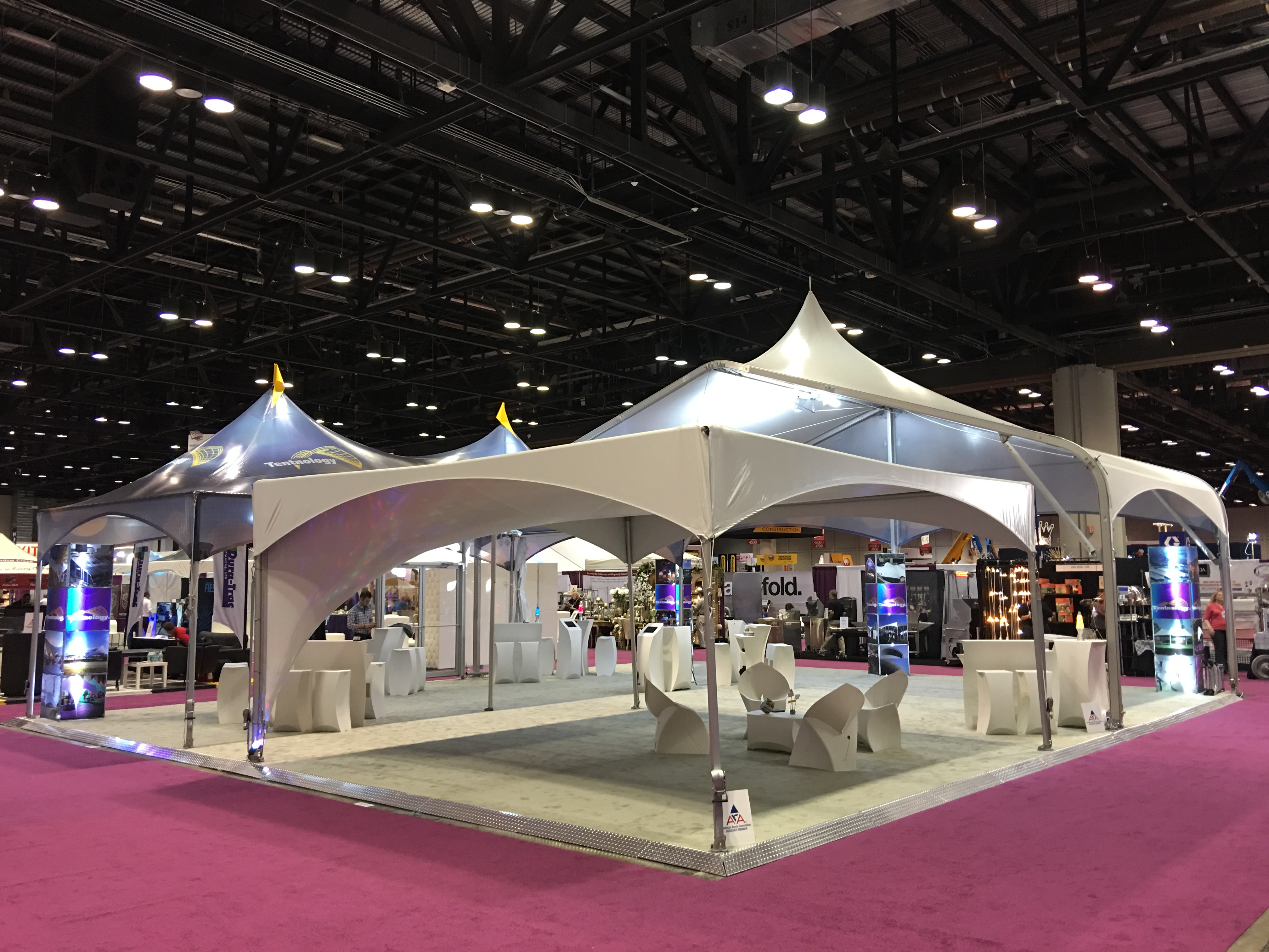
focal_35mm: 29
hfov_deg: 61.7
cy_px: 476
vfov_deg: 48.2
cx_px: 634
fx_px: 1063
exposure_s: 1/15
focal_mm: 4.15
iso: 64
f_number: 2.2
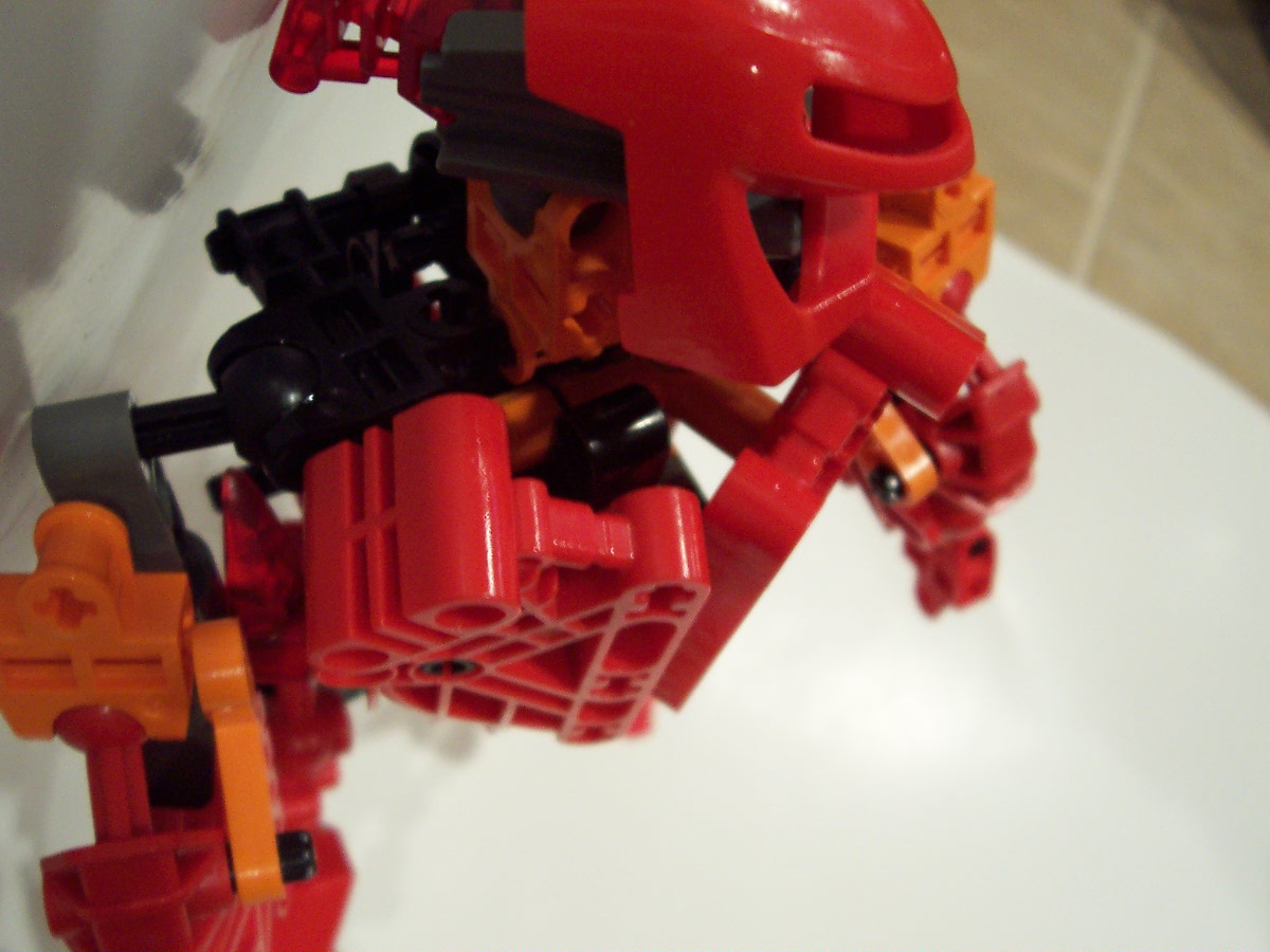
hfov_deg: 50.1
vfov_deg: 38.7
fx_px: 1357
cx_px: 635
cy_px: 476
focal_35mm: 37
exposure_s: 1/20
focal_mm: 5.6
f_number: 2.8
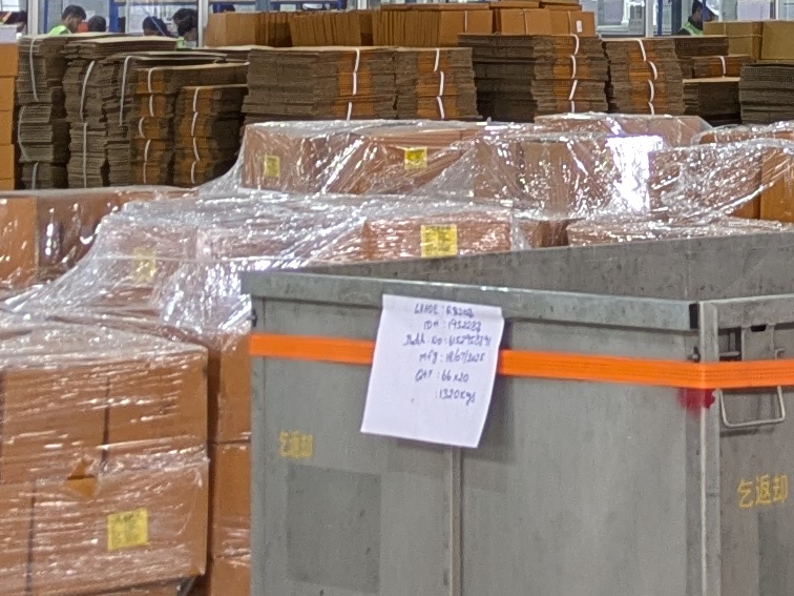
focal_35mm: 153
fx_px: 3509
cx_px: 880
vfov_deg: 9.3
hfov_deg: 12.7
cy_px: -455
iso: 102
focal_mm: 5.43
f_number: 1.89
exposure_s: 1/50
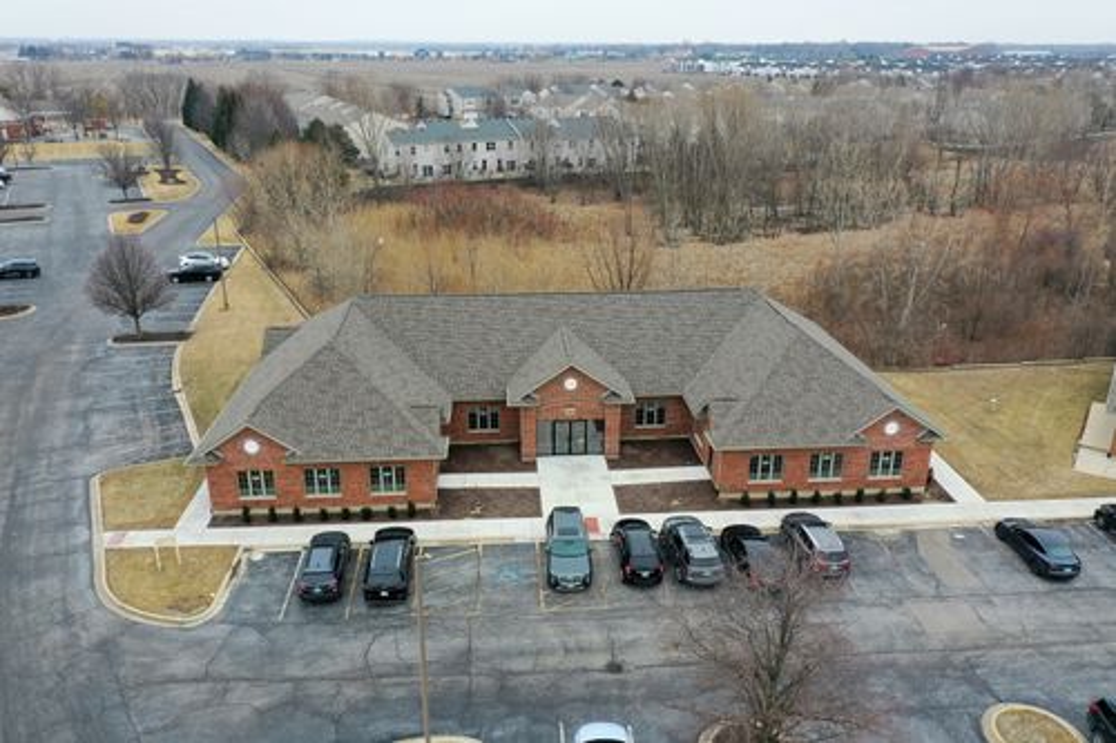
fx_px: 868
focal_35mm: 28
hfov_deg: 65.5
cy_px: 372
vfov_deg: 46.4
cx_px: 558
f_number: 4
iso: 100
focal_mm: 10.26
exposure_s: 1/80
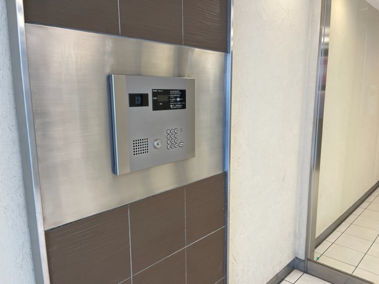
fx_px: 285
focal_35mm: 26
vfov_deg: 53.1
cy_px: 142
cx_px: 190
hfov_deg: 67.3
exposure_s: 1/100
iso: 80
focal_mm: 5.1
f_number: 1.6
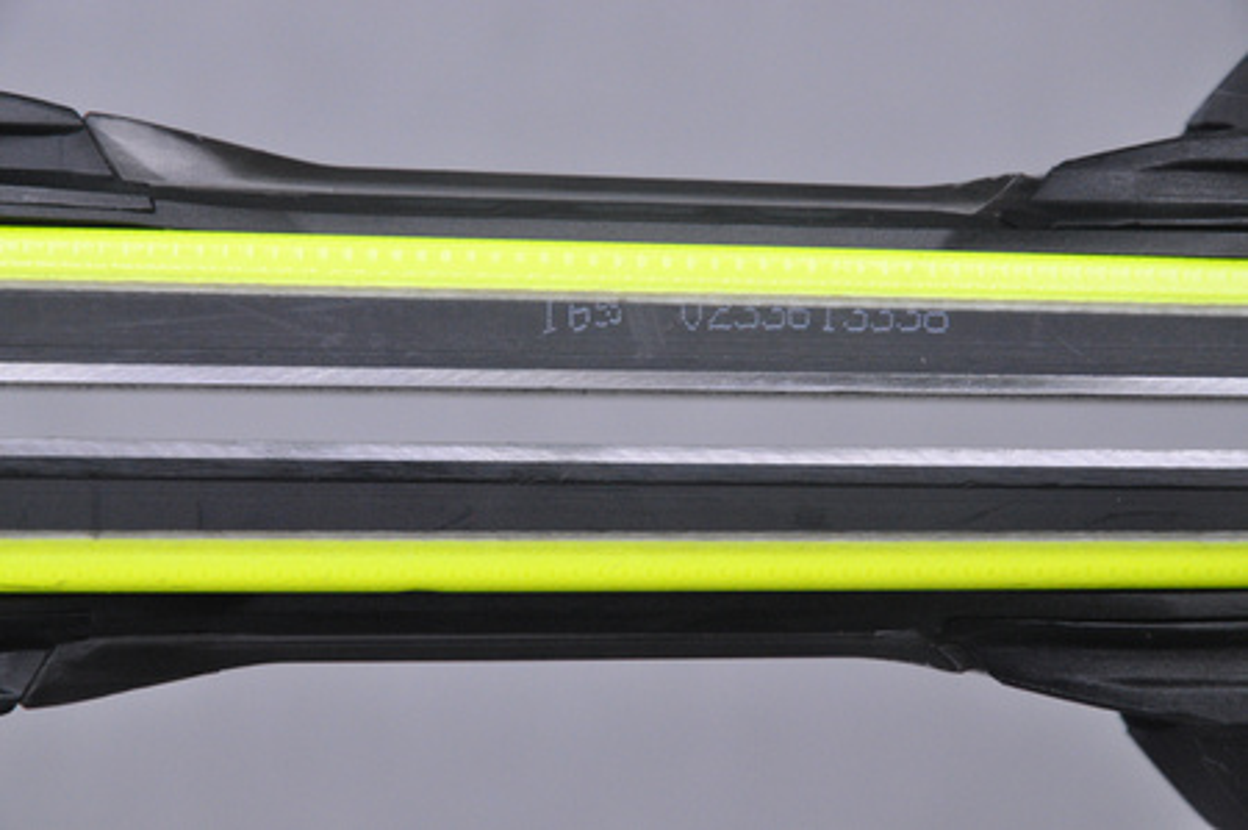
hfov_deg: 13.1
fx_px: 5454
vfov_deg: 8.7
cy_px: 415
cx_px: 624
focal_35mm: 158
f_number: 9.5
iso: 3200
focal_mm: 105
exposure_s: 1/125
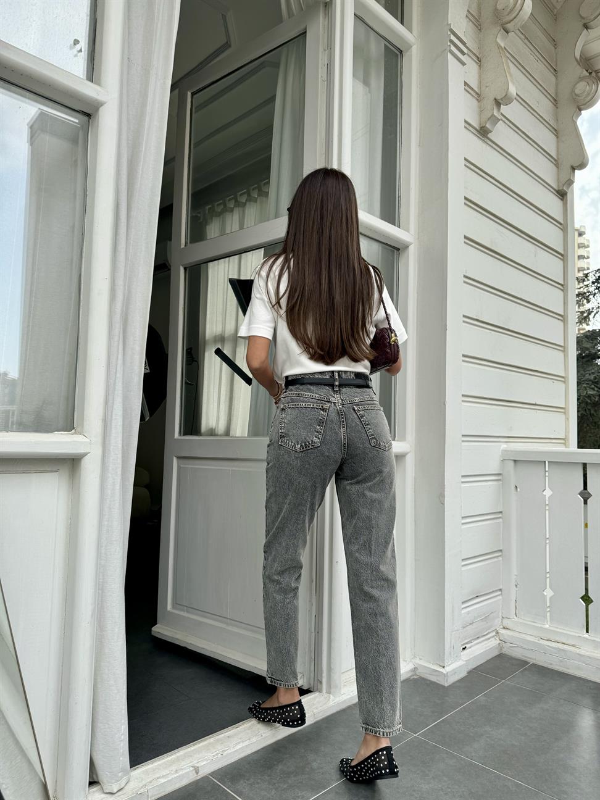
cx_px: 300
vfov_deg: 71.6
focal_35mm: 24
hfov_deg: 56.8
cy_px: 400
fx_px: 555
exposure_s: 1/1238
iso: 80
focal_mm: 6.86
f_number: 1.78
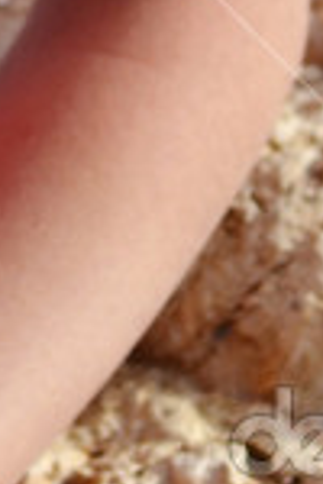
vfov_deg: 3.9
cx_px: -630
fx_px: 6877
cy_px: -847
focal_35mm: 511
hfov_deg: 2.7
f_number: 4
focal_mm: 50
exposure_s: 1/800
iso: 100
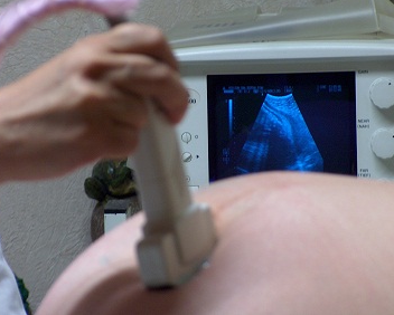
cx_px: 196
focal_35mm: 196
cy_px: 157
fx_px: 2287
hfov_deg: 9.8
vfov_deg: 7.9
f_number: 3
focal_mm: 38.22
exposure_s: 1/13.1
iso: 200
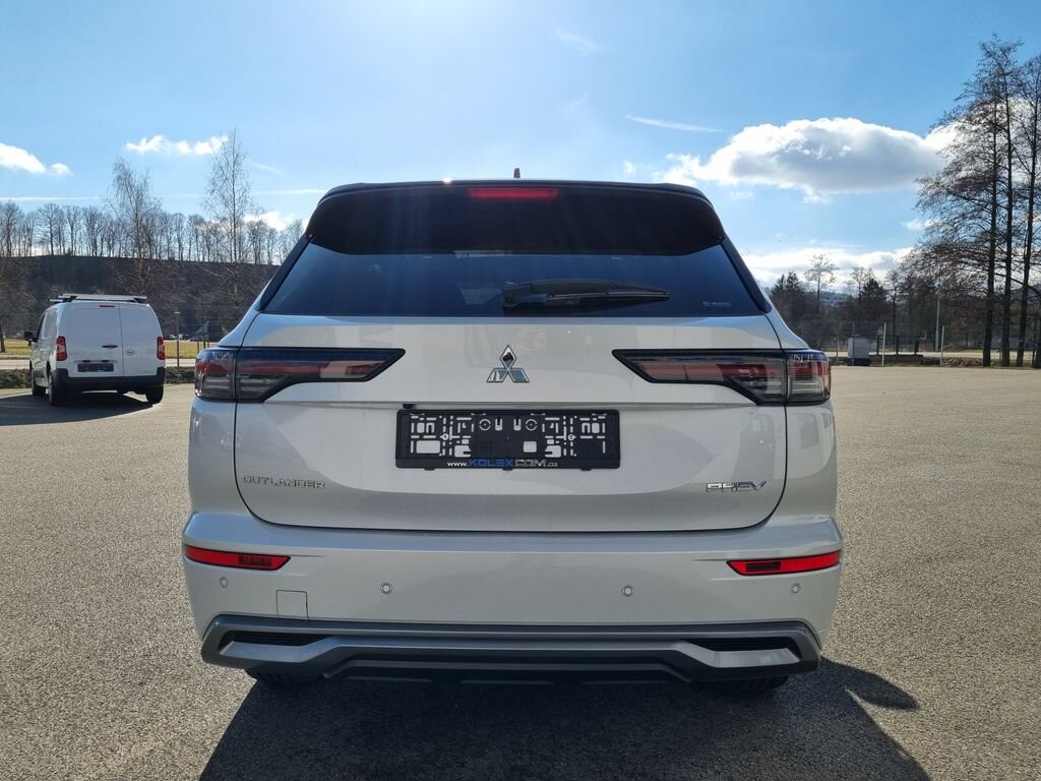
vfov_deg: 53.1
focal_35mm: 26
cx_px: 520
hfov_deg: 67.3
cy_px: 390
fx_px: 782
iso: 50
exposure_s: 1/3536
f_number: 1.8
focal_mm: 5.4
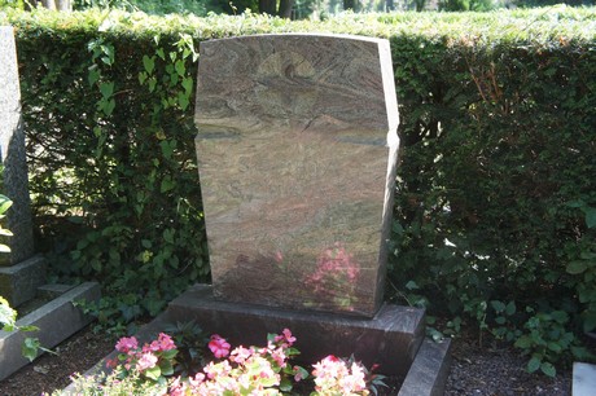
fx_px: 794
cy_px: 198
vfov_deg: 28.0
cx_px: 298
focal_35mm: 48
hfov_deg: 41.1
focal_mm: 32
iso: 640
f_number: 5.6
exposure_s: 1/250
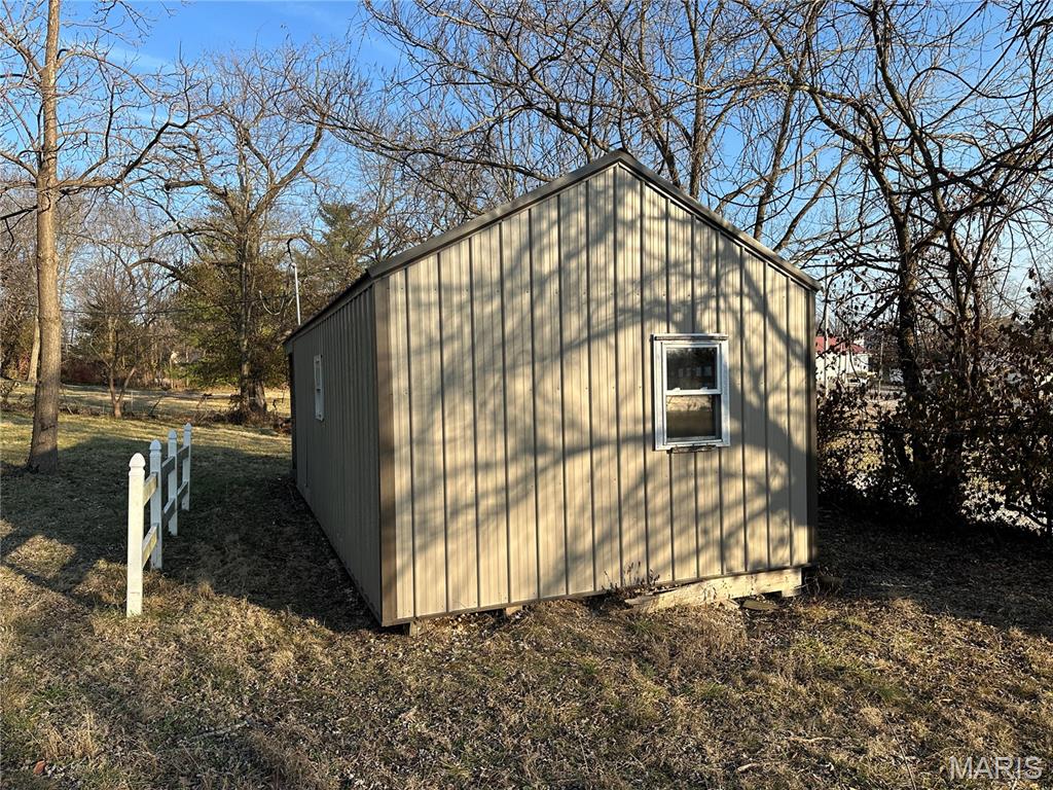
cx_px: 526
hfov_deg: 71.6
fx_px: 730
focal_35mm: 24
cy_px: 395
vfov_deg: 56.8
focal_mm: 6.86
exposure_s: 1/2070
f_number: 1.78
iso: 80
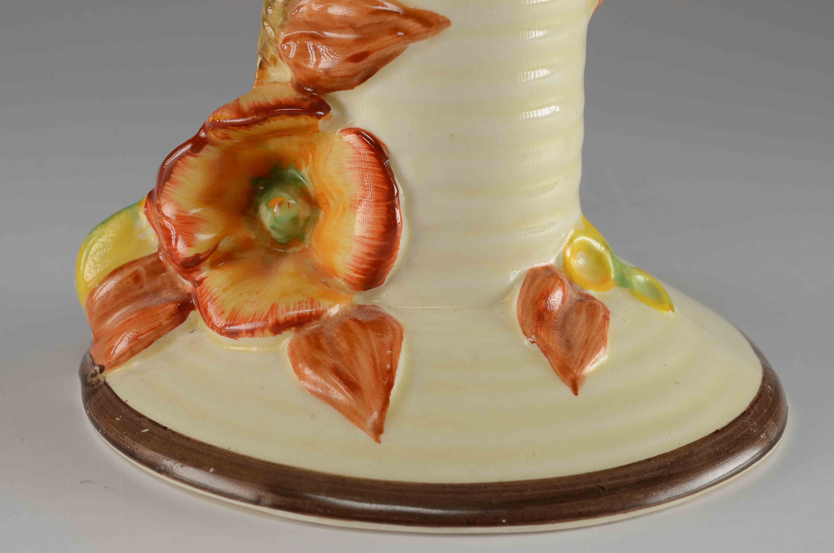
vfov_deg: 16.5
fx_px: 1907
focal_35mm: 82
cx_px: 417
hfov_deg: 24.7
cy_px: 276
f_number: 14
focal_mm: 55
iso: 100
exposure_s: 1/80
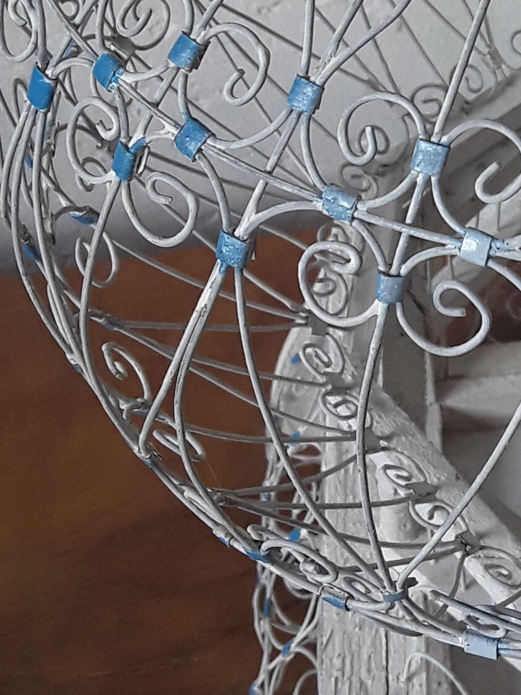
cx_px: 690
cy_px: 70
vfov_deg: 24.0
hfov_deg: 17.4
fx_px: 1585
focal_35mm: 79
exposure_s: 1/33
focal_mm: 2.91
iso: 50
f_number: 1.9
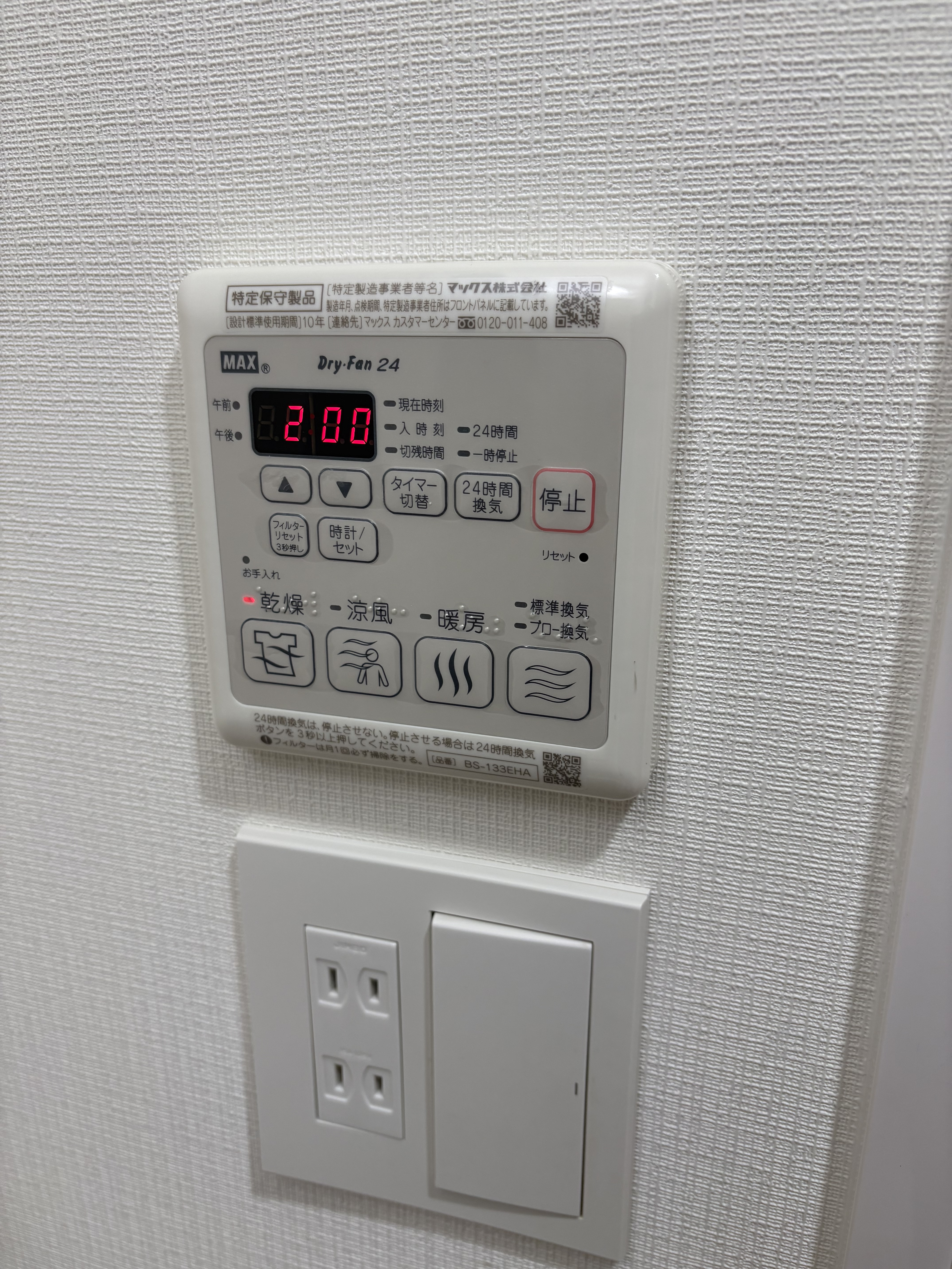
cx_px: 476
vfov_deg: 67.3
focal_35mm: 26
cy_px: 634
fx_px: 953
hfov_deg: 53.1
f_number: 1.6
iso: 125
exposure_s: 1/120
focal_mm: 5.96
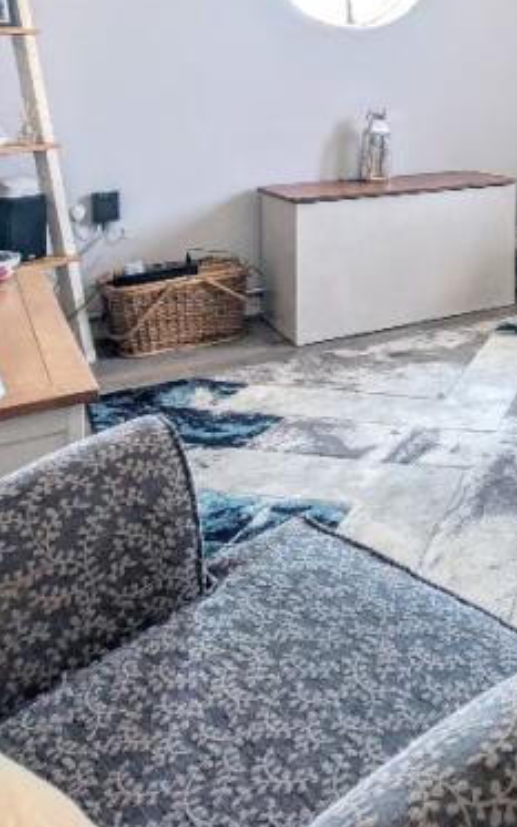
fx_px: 789
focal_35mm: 35
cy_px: 65
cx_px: 692
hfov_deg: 28.7
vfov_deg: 48.7
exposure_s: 1/50.1
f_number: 1.7
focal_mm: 2.02
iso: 47
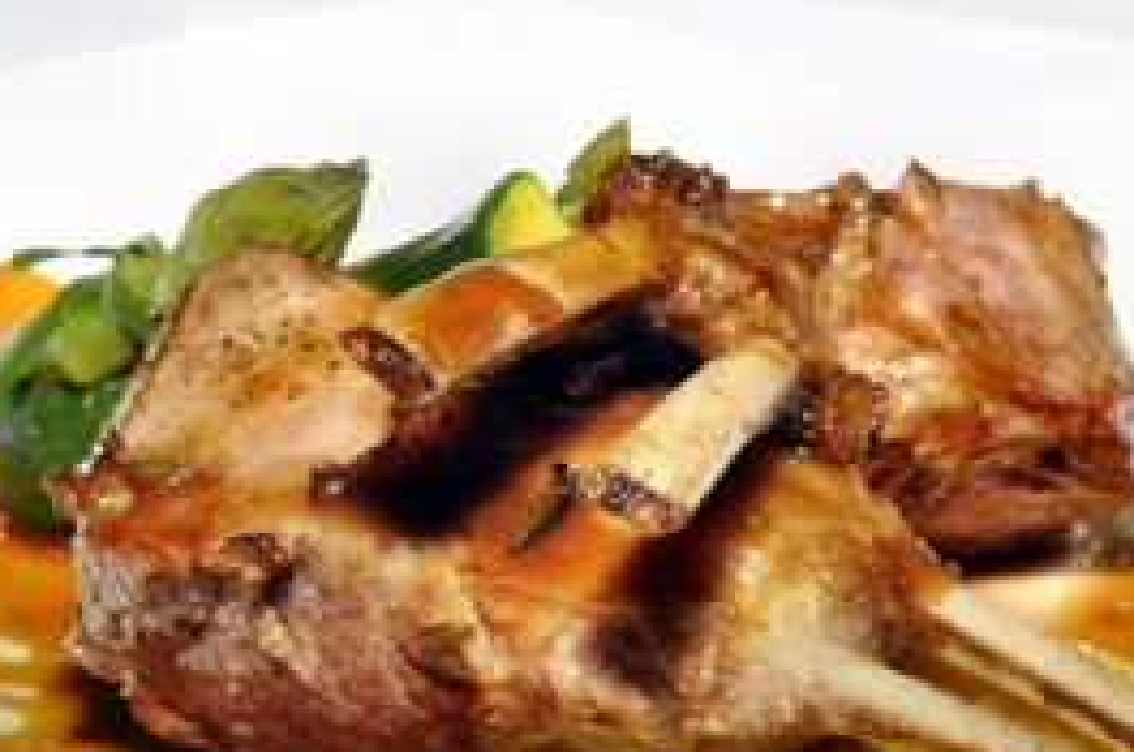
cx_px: 563
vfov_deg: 10.7
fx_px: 4000
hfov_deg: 16.1
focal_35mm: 127
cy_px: 690
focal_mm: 35
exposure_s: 1/60
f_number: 10
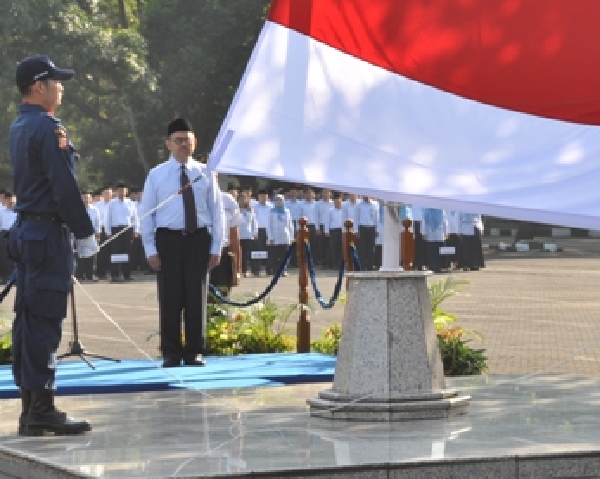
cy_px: 189
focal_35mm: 135
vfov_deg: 11.4
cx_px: 443
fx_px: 2395
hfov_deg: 14.2
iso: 200
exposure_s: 1/125
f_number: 10
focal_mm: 52
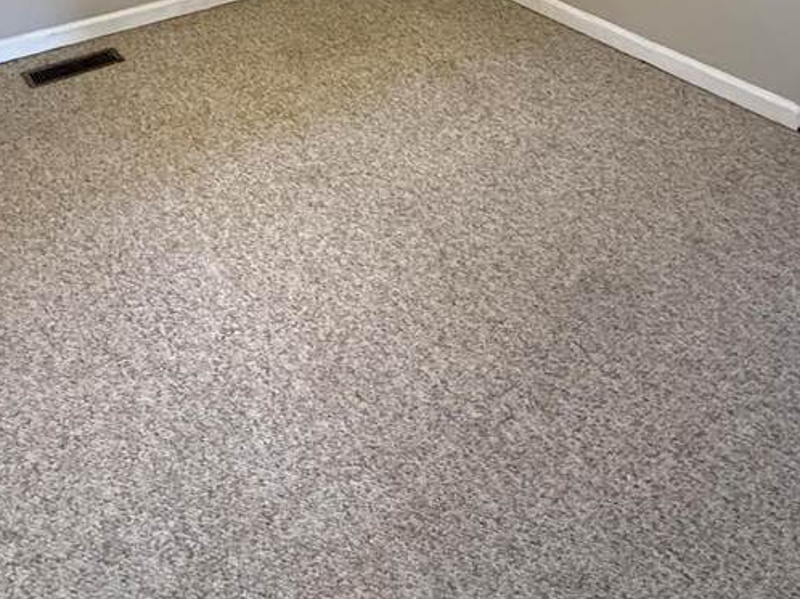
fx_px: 832
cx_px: 365
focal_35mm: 36
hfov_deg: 51.3
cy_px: -119
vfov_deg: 32.7
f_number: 2.2
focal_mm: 2.22
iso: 640
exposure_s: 1/60
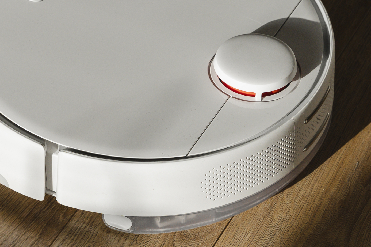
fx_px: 1782
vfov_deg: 7.9
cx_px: 166
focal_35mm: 173
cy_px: -35
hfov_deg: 11.9
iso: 400
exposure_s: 1/400
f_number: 5.6
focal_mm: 60
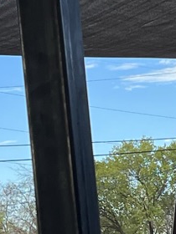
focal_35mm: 190
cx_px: 266
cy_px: 221
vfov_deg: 10.3
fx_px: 1288
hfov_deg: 7.7
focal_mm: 5.7
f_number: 1.5
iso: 50
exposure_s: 1/1326
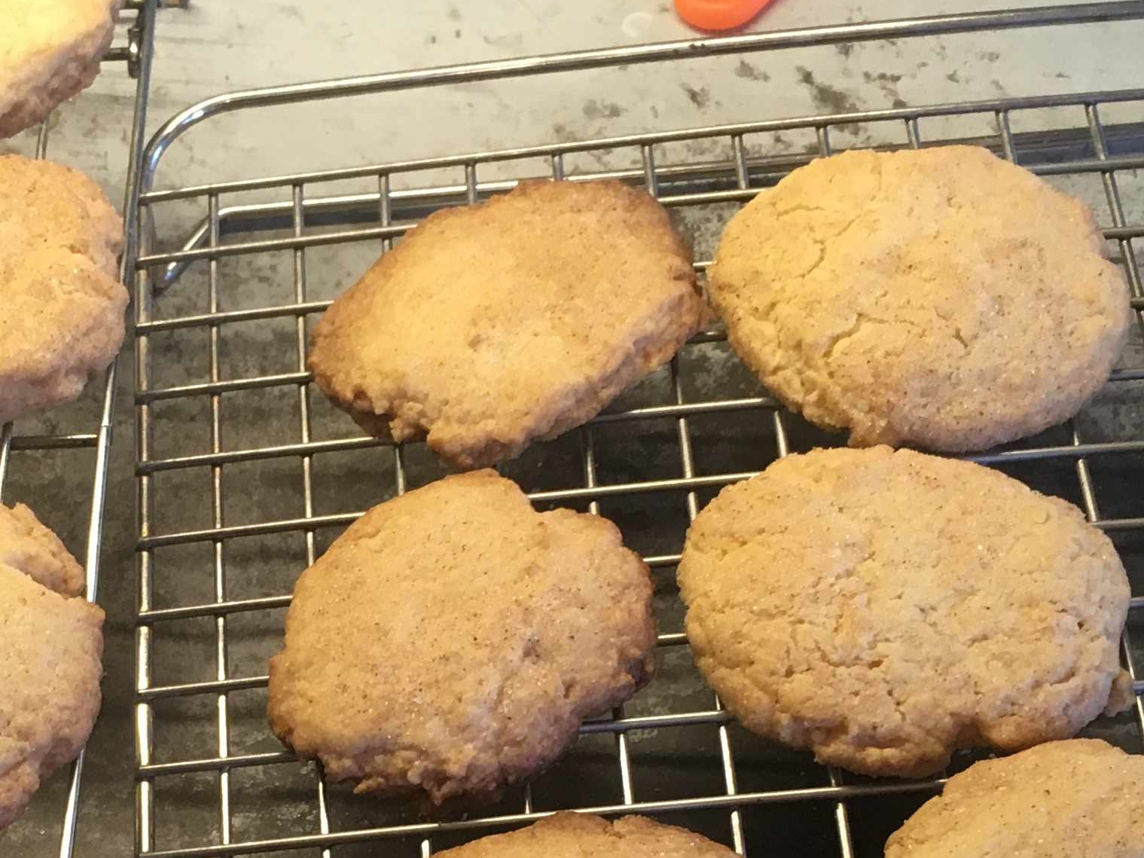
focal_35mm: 77
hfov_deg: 25.0
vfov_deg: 18.5
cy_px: 902
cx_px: 265
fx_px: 2545
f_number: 2.2
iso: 64
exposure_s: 1/30
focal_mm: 4.15
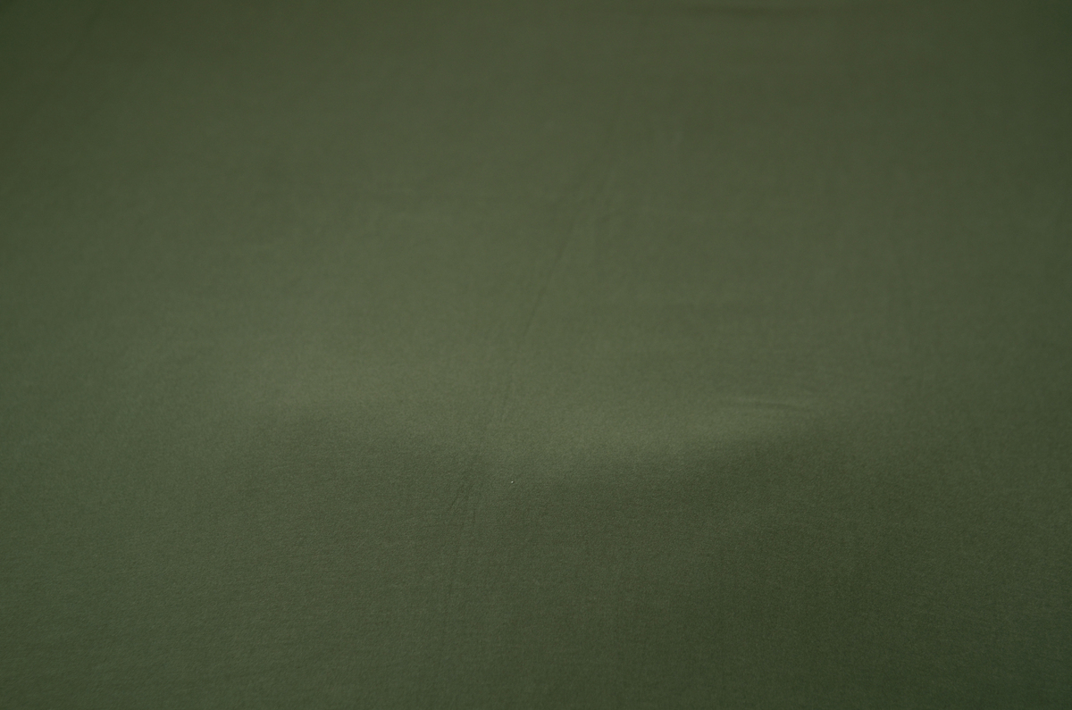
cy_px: 355
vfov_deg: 23.7
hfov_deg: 35.1
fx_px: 1694
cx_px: 536
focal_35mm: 57
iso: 200
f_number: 4
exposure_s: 1/100
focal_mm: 38
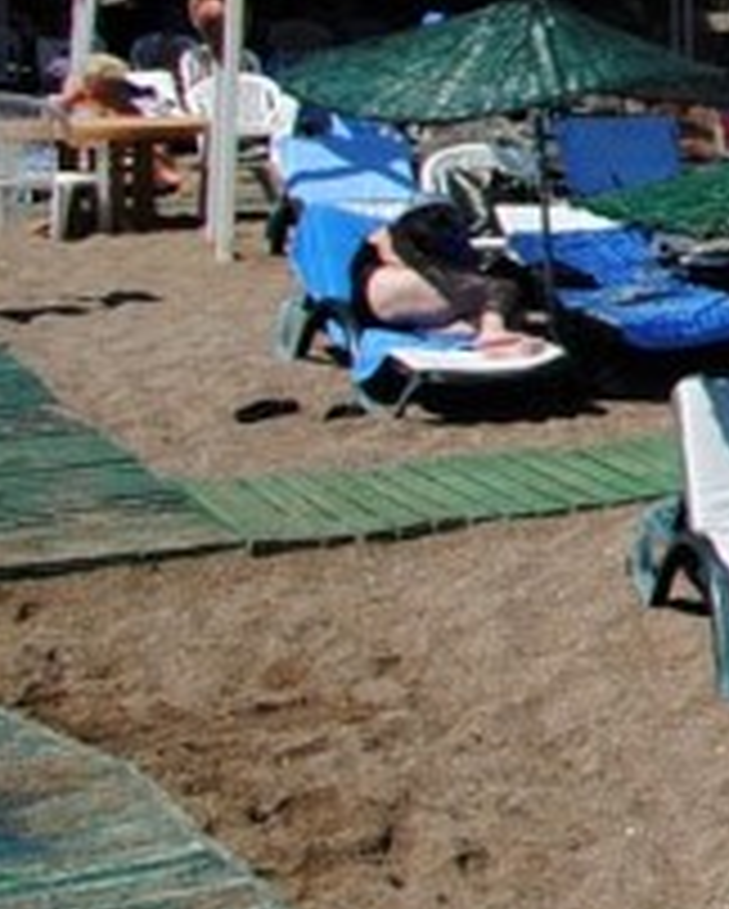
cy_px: 108
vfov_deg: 23.3
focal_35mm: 80
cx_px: 2311
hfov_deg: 10.7
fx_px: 2154
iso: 100
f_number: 8
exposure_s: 1/250
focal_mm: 10
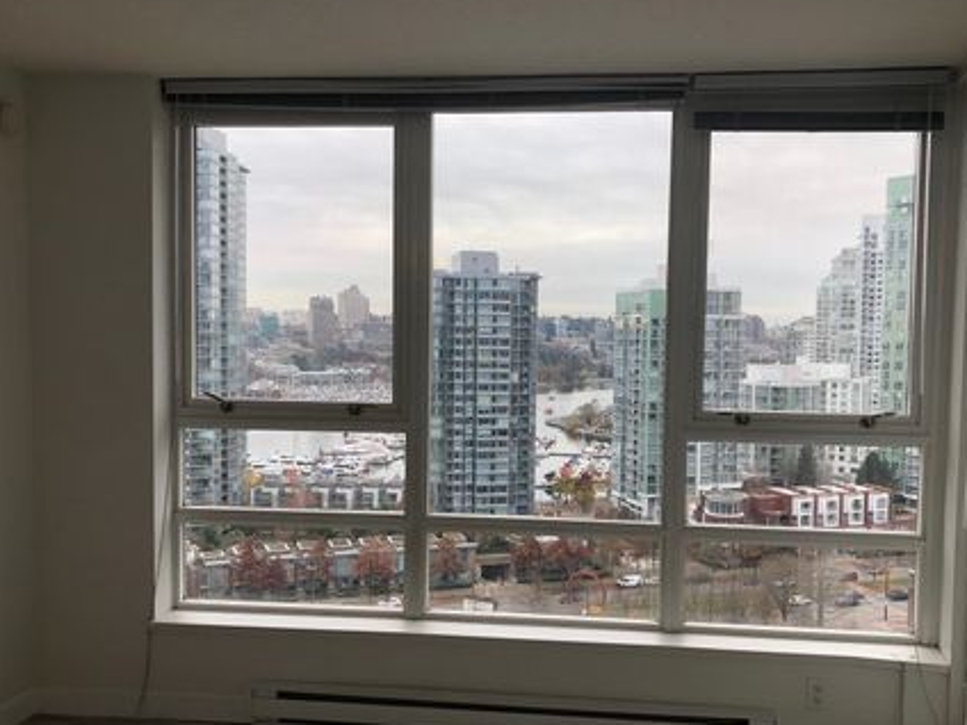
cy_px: 393
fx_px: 922
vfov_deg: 42.9
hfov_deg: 55.3
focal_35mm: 33
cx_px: 529
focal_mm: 3.99
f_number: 1.8
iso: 25
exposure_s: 1/120
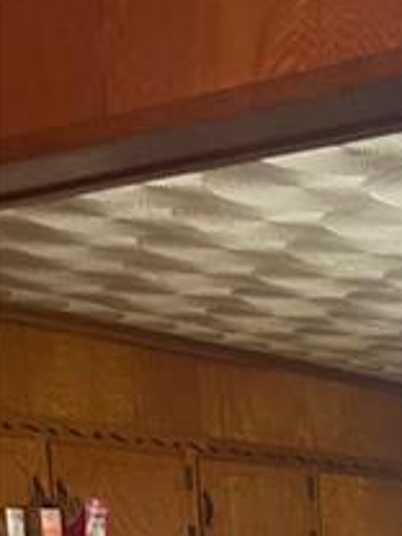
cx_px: 729
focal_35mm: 96
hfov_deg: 13.7
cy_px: 786
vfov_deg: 18.3
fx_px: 1486
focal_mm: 4.25
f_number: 1.8
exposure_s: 1/40
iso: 400
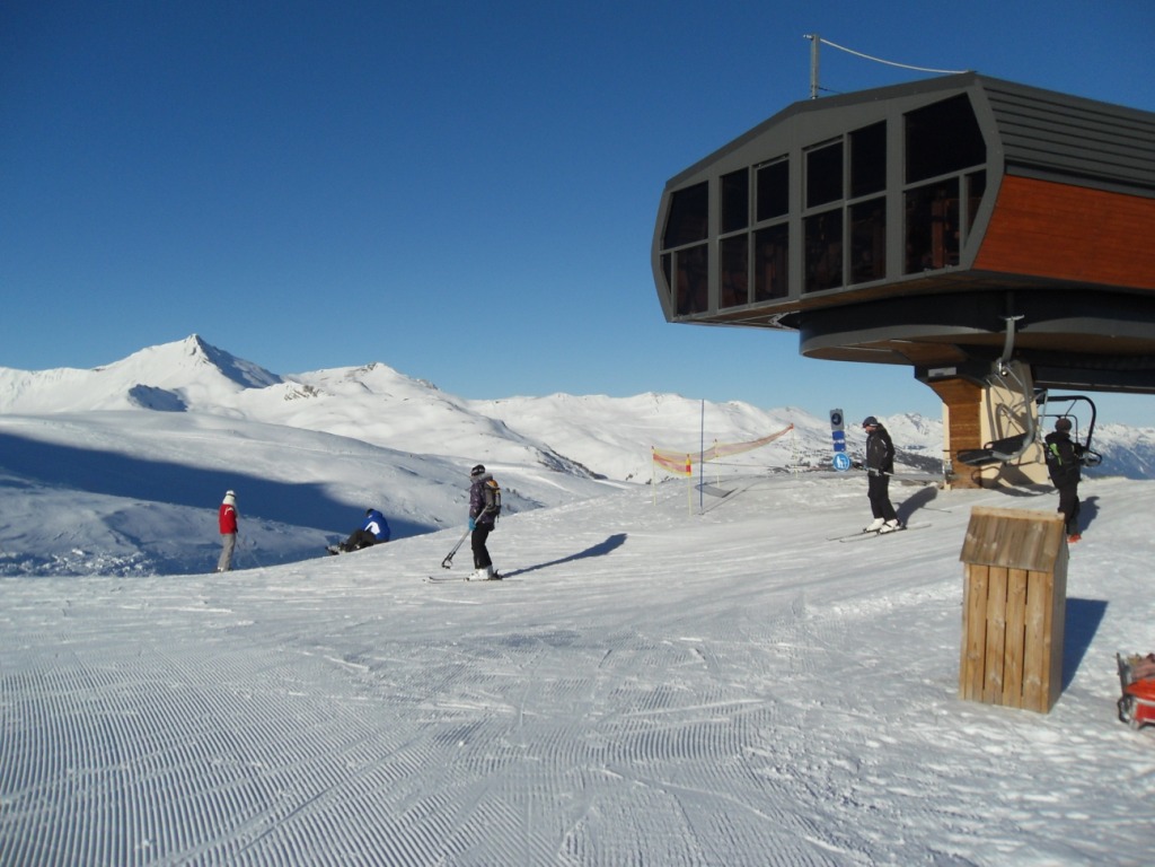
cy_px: 434
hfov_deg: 52.6
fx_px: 1168
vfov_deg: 40.7
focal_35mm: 35
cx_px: 578
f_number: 8.2
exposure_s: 1/500
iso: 80
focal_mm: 6.3
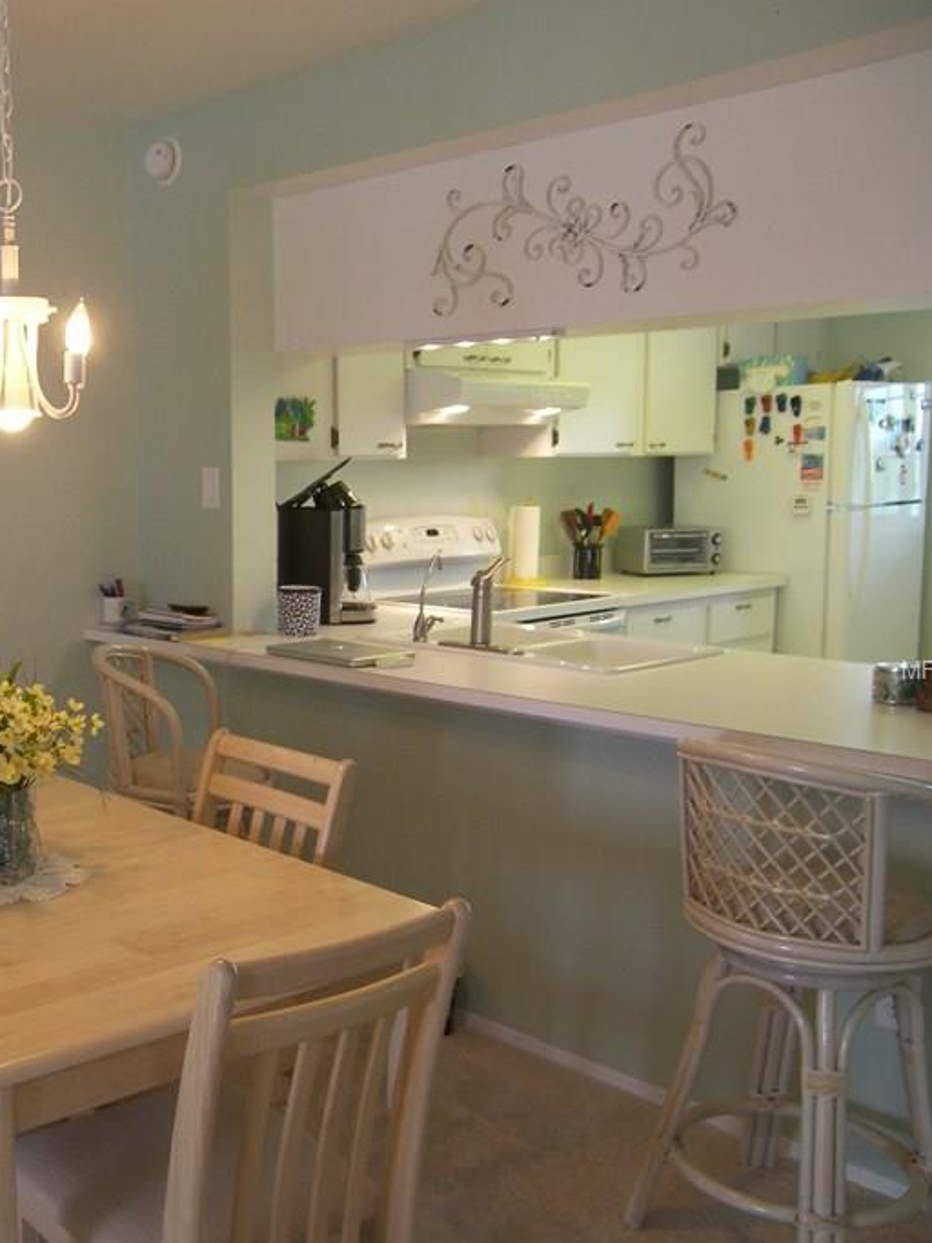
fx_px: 1293
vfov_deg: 51.3
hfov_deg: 36.9
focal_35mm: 36
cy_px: 672
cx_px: 80
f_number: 2.8
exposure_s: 1/40
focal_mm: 5
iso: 100
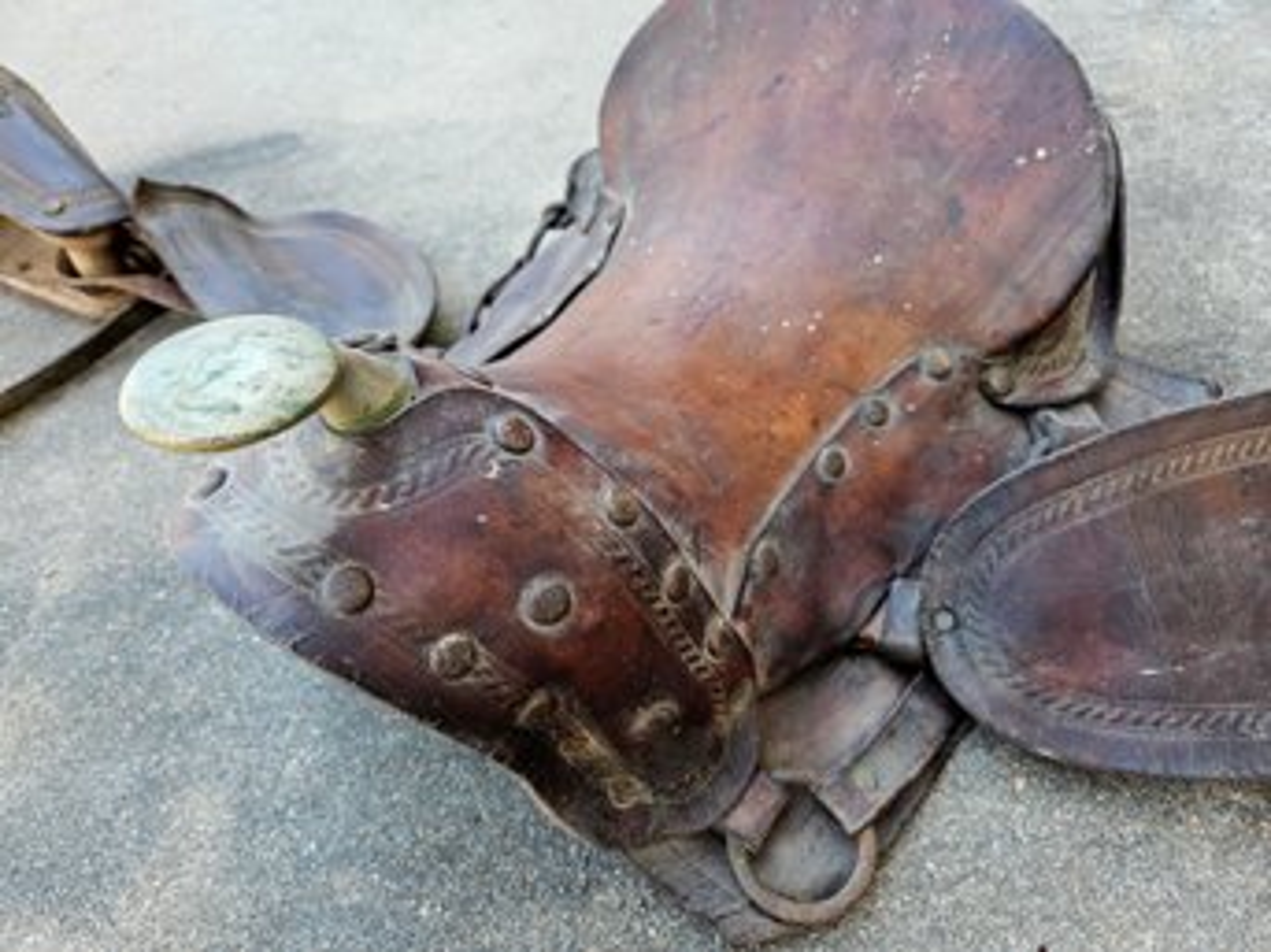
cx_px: 636
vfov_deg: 58.8
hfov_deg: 73.9
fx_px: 844
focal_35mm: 23
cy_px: 476
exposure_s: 1/180
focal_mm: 5.4
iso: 64
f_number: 1.8
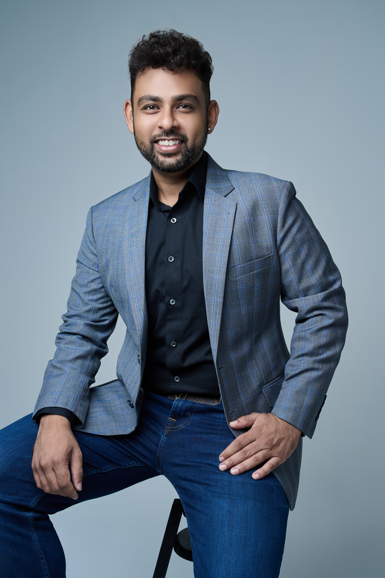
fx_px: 738
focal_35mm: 46
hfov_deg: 29.2
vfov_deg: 42.7
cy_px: 289
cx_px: 192
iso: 100
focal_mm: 46
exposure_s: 1/100
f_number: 9
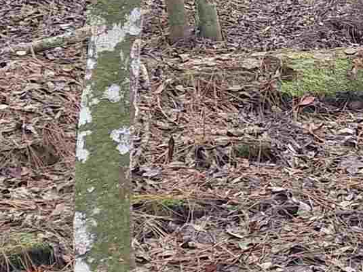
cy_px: -115
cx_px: 748
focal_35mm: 132
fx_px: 1384
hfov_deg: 12.8
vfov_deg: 10.9
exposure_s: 1/125
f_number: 1.8
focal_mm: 5.54
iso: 40
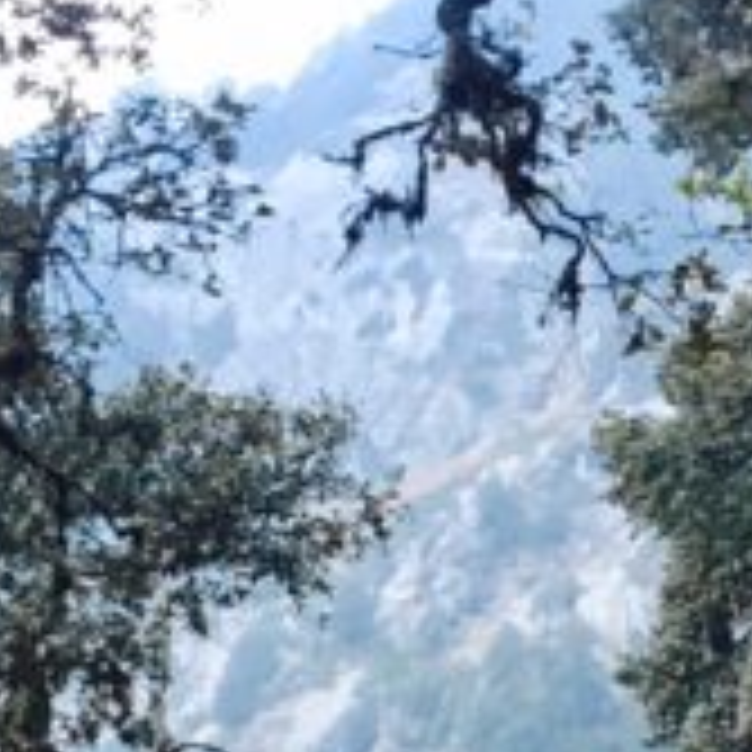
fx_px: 2359
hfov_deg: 17.8
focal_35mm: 96
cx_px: 700
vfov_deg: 17.8
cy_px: 718
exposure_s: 1/17
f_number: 2.2
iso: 250
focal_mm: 4.15
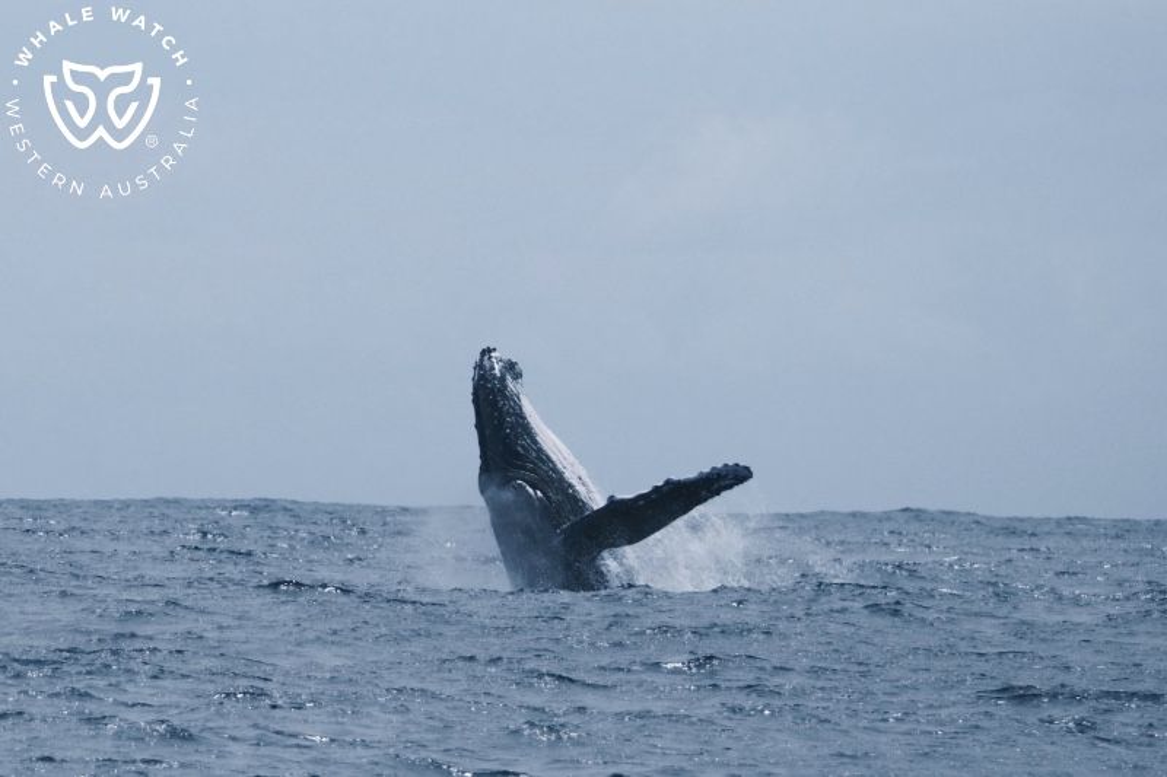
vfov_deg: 3.0
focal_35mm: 458
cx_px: 584
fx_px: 14843
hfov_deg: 4.5
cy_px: 388
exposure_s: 1/4000
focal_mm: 305.2
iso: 500
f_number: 6.4
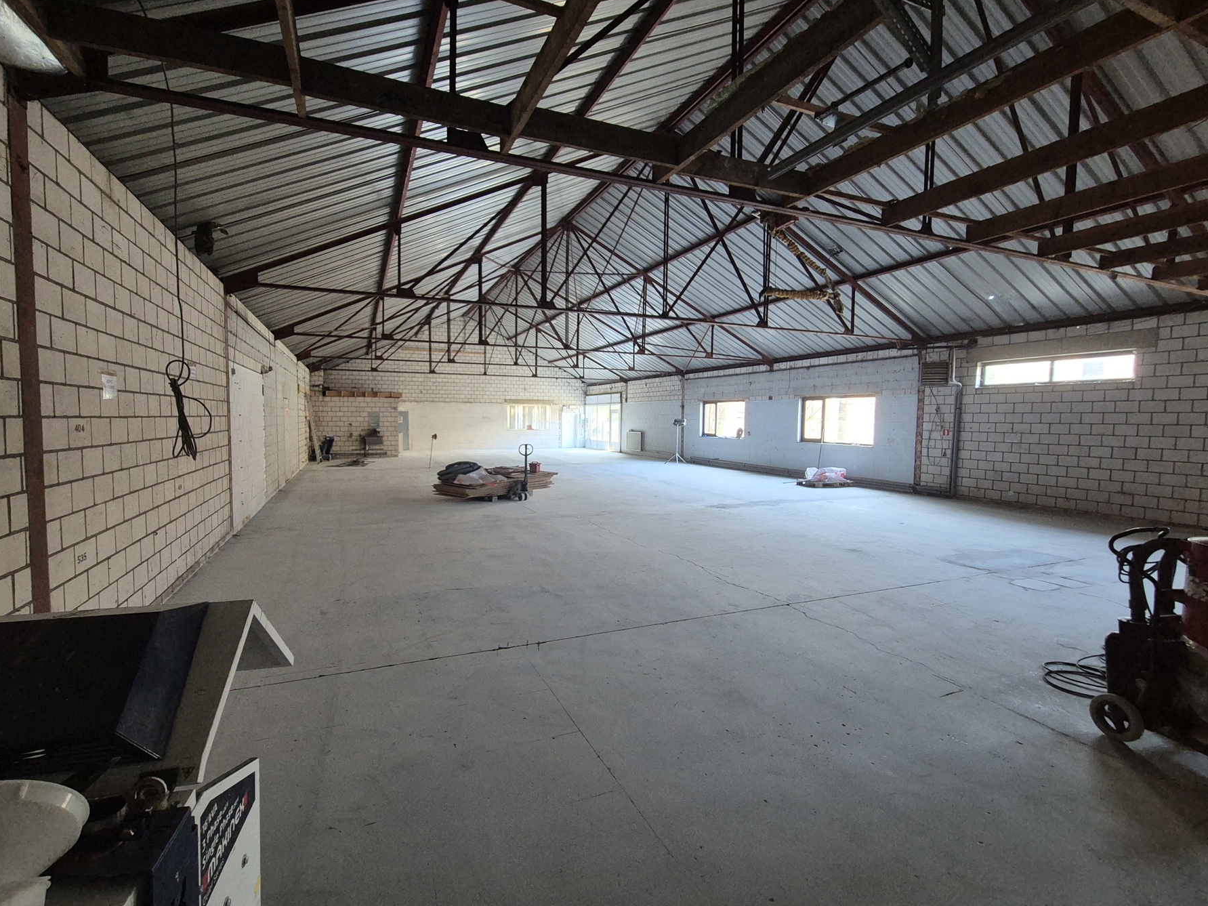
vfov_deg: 85.7
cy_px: 451
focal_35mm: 14
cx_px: 561
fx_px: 489
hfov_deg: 101.9
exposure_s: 1/50
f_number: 2.2
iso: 800
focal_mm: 2.2
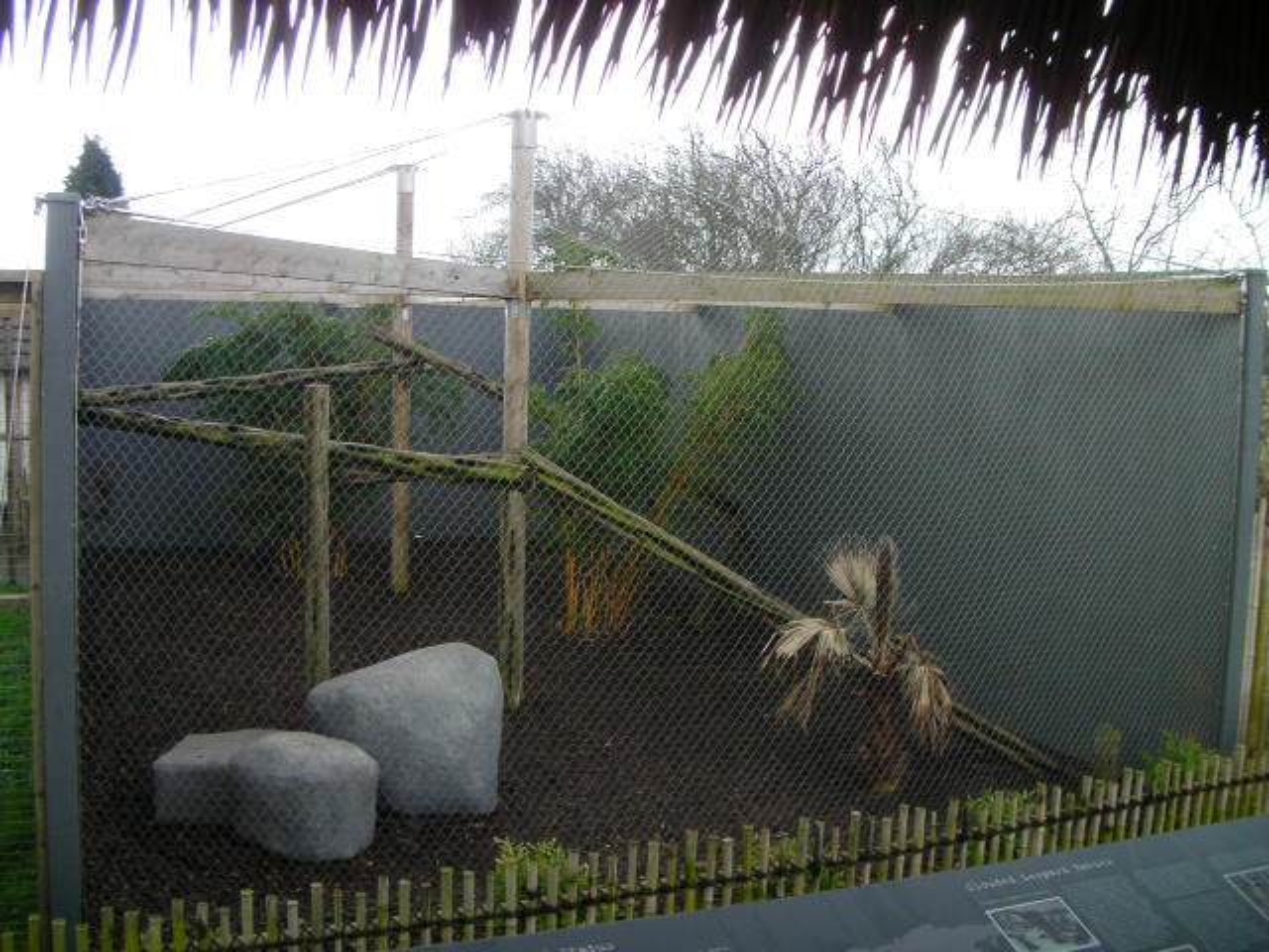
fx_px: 1393
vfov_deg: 37.7
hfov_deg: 49.0
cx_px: 634
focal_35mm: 38
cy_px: 476
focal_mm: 6.3
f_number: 3.5
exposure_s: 1/39.1
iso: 100
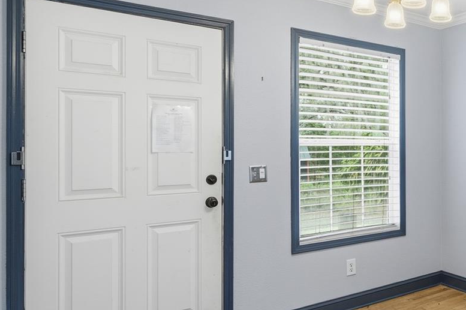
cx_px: 449
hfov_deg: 46.9
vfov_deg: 37.8
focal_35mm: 35
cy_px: 150
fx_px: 453
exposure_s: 1/200
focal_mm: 17
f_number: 8
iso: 400
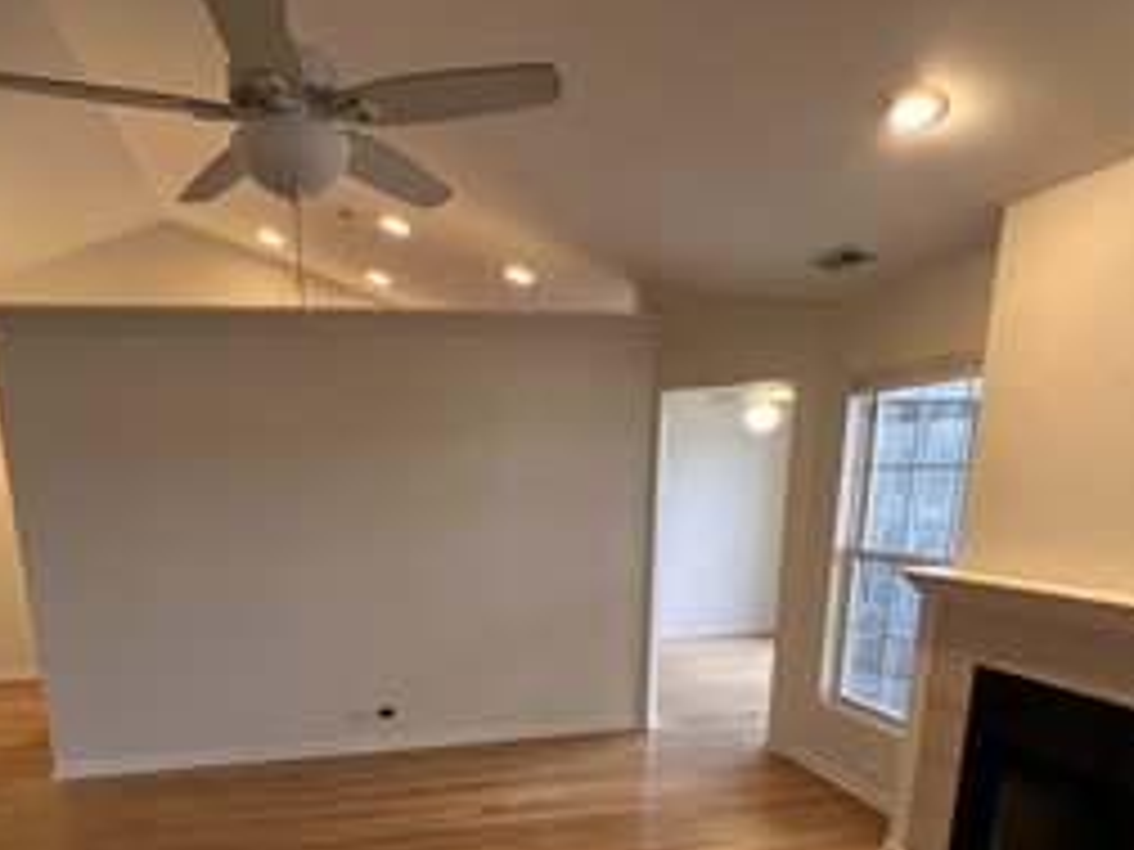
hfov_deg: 75.8
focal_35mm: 22
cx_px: 470
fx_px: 721
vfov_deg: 56.8
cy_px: 675
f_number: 1.8
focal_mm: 1.57
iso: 250
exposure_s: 1/60
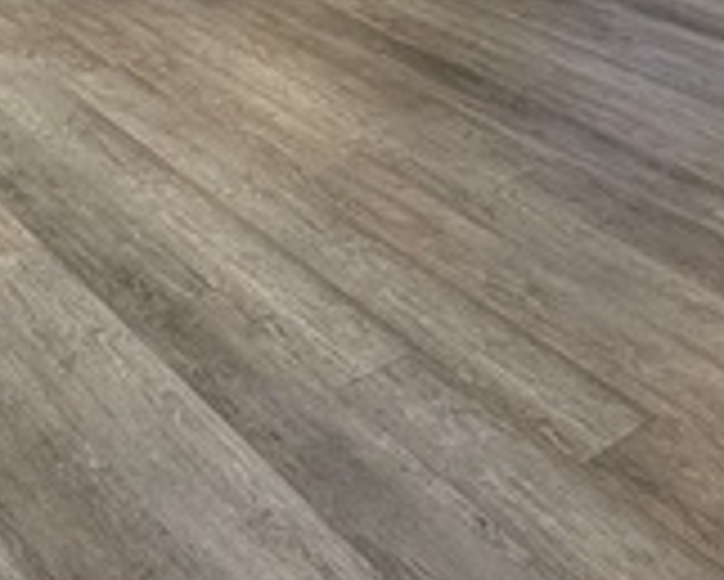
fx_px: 1093
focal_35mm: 51
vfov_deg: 25.6
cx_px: -27
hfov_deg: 33.1
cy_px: -171
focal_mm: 2.22
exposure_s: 1/120
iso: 160
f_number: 2.2
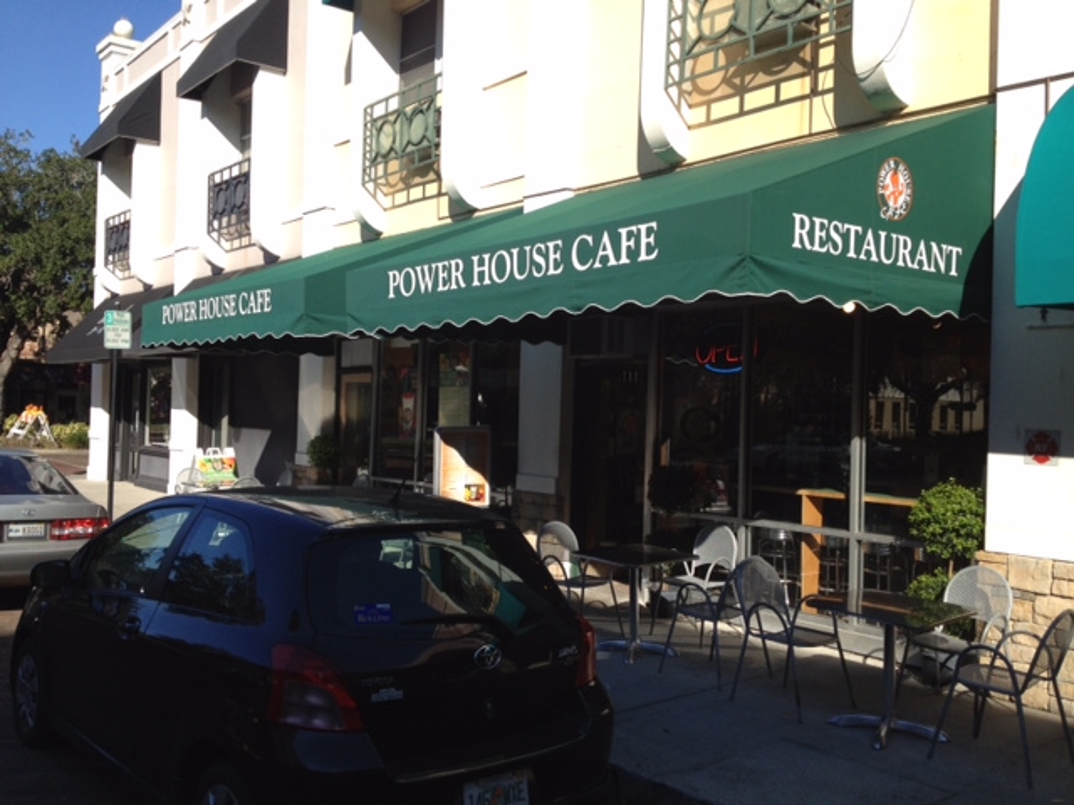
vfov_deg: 40.7
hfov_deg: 52.6
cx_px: 537
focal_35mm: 35
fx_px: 1086
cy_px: 402
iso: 50
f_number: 2.4
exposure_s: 1/1453
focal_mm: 4.28
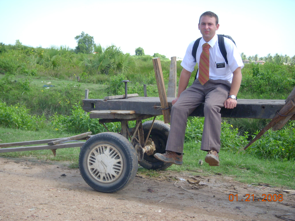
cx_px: 148
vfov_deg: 22.3
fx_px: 562
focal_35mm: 66
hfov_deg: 29.4
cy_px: 110
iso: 100
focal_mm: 11
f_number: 3.7
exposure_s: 1/200
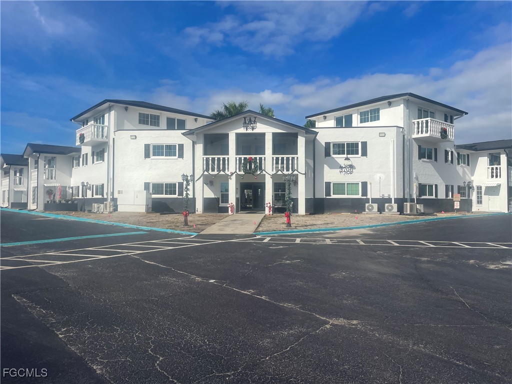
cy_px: 192
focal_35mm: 26
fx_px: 385
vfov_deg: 53.1
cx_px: 256
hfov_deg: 67.3
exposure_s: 1/6135
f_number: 1.6
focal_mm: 4.2
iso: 32
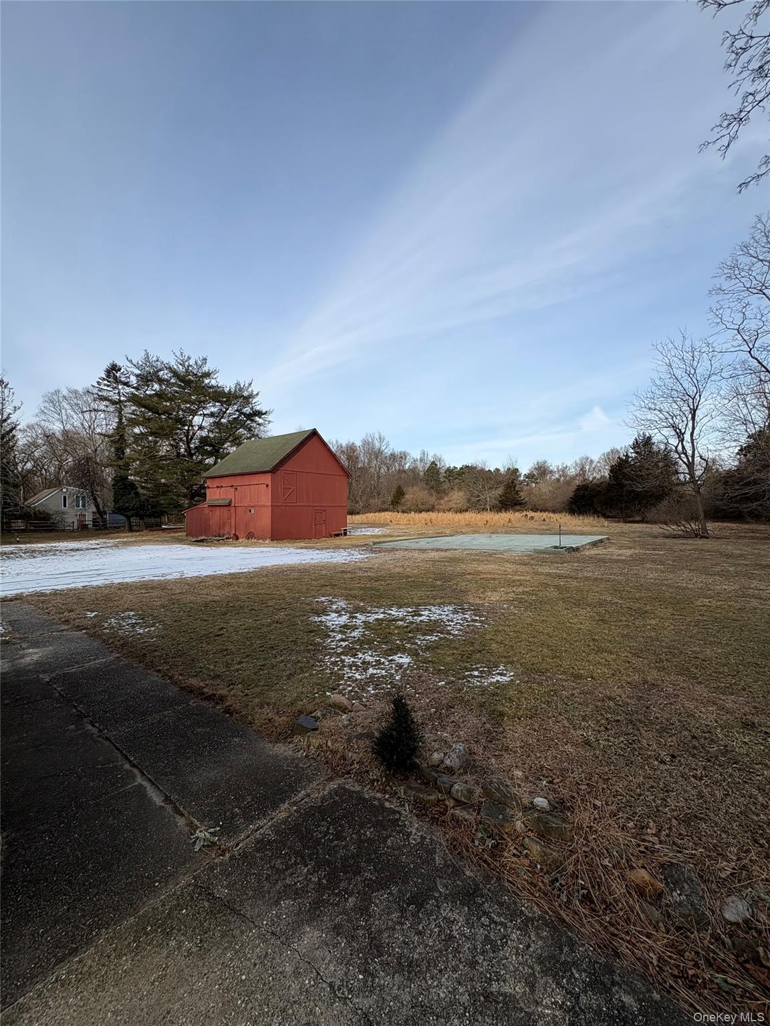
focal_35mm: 14
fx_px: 415
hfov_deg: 85.7
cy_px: 513
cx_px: 385
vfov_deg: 102.1
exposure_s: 1/1006
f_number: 2.2
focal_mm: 2.22
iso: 40
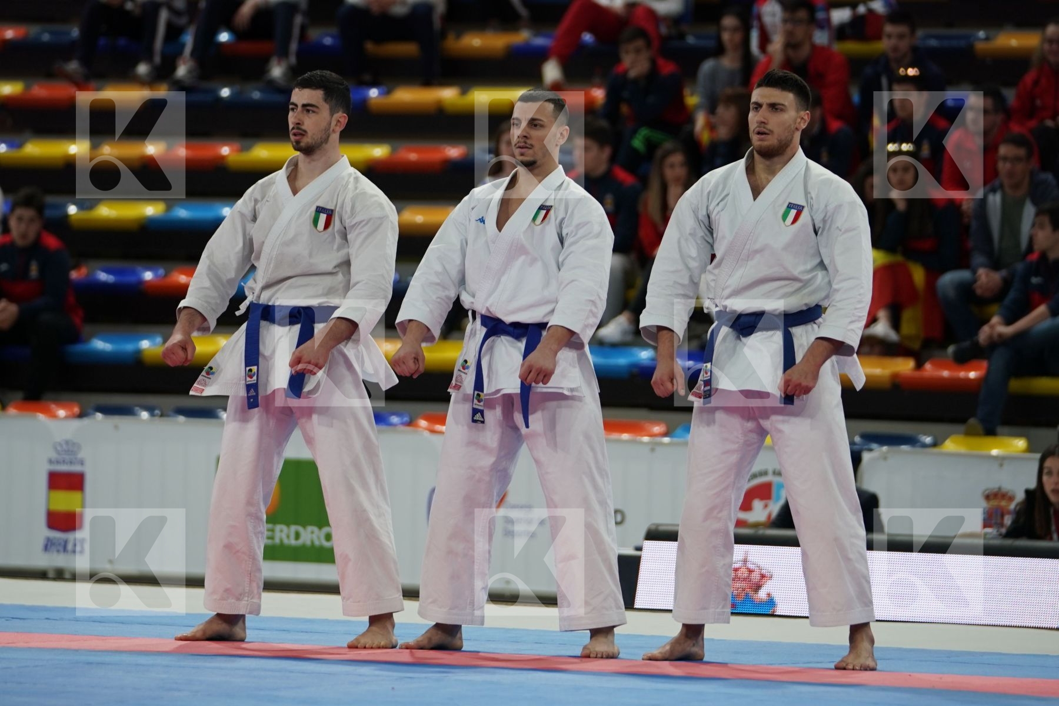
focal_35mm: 226
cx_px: 530
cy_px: 353
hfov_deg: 9.1
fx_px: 6648
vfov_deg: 6.1
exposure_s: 1/250
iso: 320
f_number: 2.8
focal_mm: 151
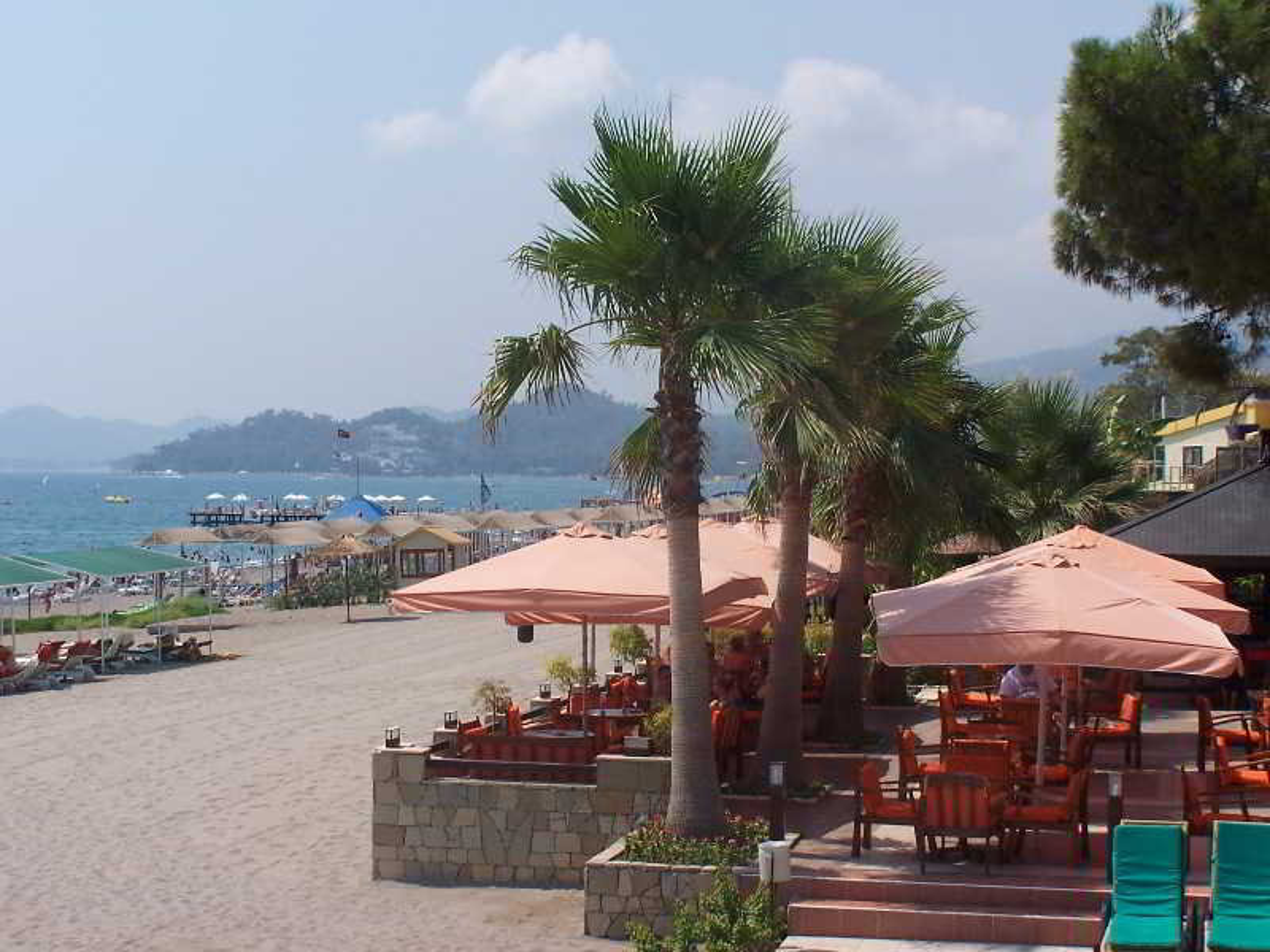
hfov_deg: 28.2
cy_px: 476
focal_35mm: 69
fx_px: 2531
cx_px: 635
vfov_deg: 21.3
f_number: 6.3
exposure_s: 1/500
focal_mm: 11.5
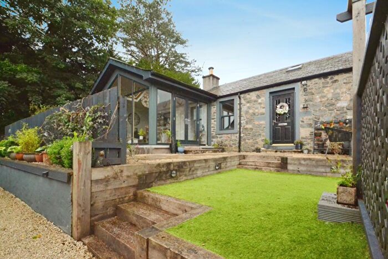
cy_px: 130
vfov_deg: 77.4
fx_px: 162
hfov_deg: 100.4
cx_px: 194
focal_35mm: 15
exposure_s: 1/800
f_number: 9
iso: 3200
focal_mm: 10
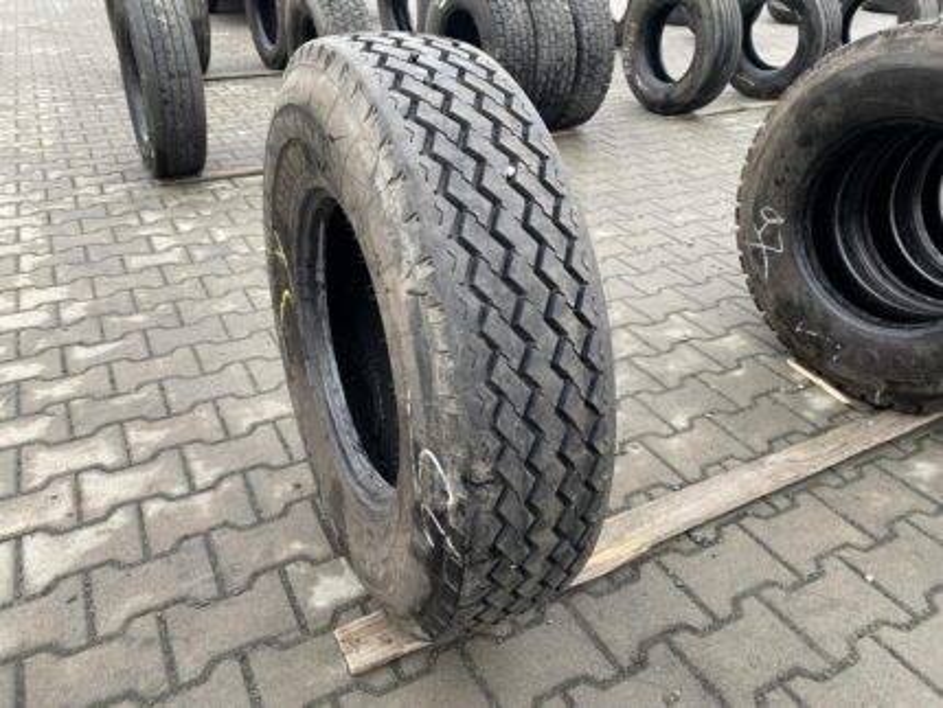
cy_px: 354
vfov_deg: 53.1
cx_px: 472
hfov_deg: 67.3
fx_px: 709
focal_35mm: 26
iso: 80
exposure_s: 1/121
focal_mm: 4.25
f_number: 1.8
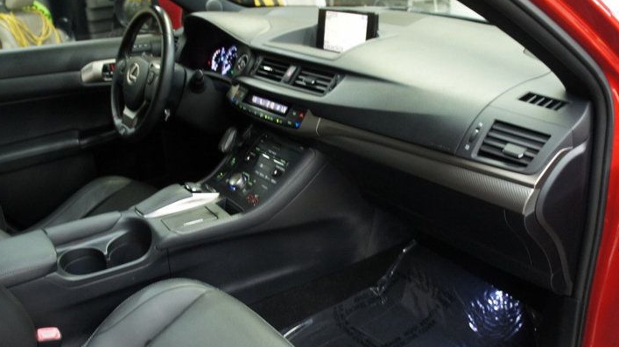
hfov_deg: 61.0
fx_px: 525
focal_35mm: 32
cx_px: 288
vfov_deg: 36.4
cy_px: 222
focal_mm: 18
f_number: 3.5
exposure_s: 1/25
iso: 1600
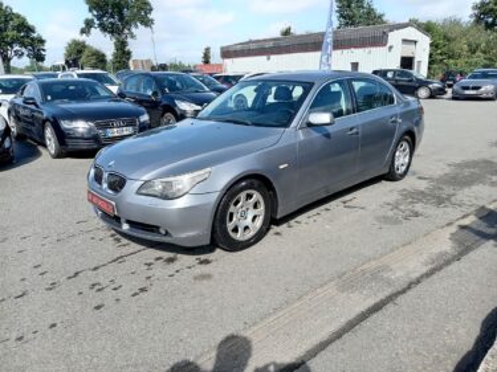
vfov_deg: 54.9
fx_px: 359
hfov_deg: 69.4
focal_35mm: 25
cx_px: 248
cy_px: 186
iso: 101
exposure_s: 1/355
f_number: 1.8
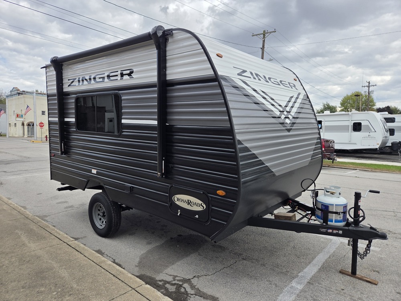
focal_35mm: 23
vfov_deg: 58.9
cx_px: 200
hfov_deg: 73.9
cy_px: 150
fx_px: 266
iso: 80
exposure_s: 1/2701
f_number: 1.8
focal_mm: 5.4
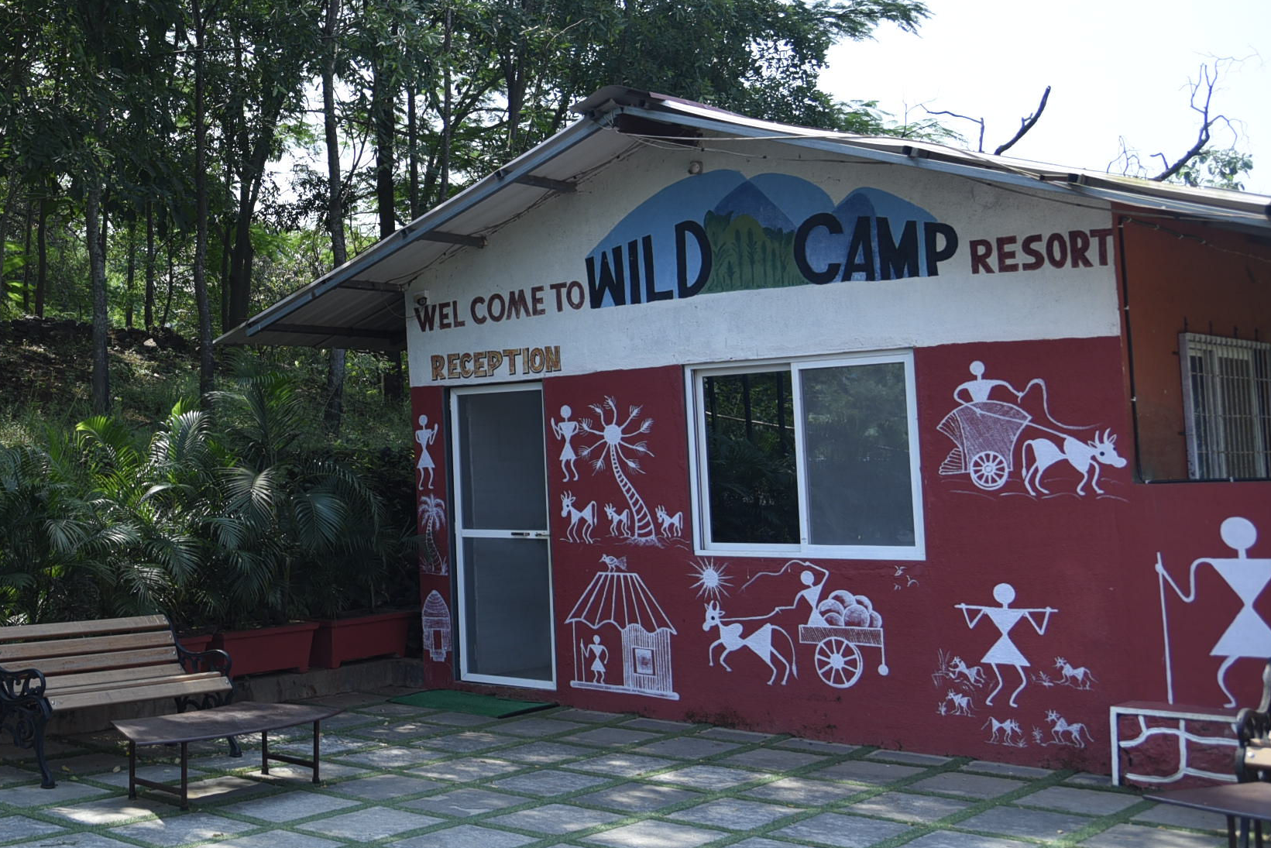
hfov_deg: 41.0
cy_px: 293
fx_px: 1554
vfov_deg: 30.3
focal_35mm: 44
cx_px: 126
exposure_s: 1/640
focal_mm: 24
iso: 200
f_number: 4
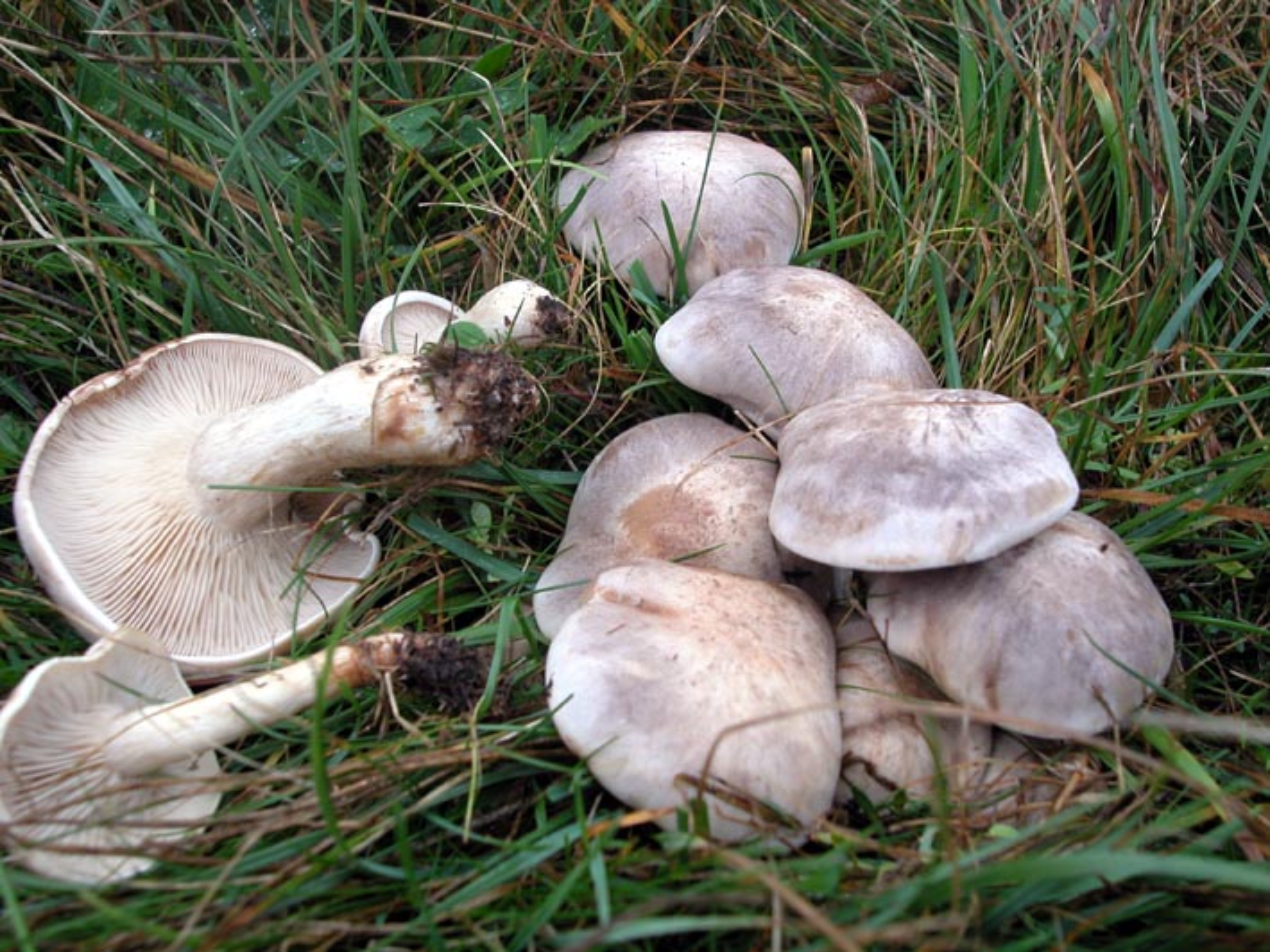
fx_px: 1393
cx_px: 635
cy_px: 476
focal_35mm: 38
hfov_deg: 49.0
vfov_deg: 37.7
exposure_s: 1/91.6
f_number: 4.9
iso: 100
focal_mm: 9.7
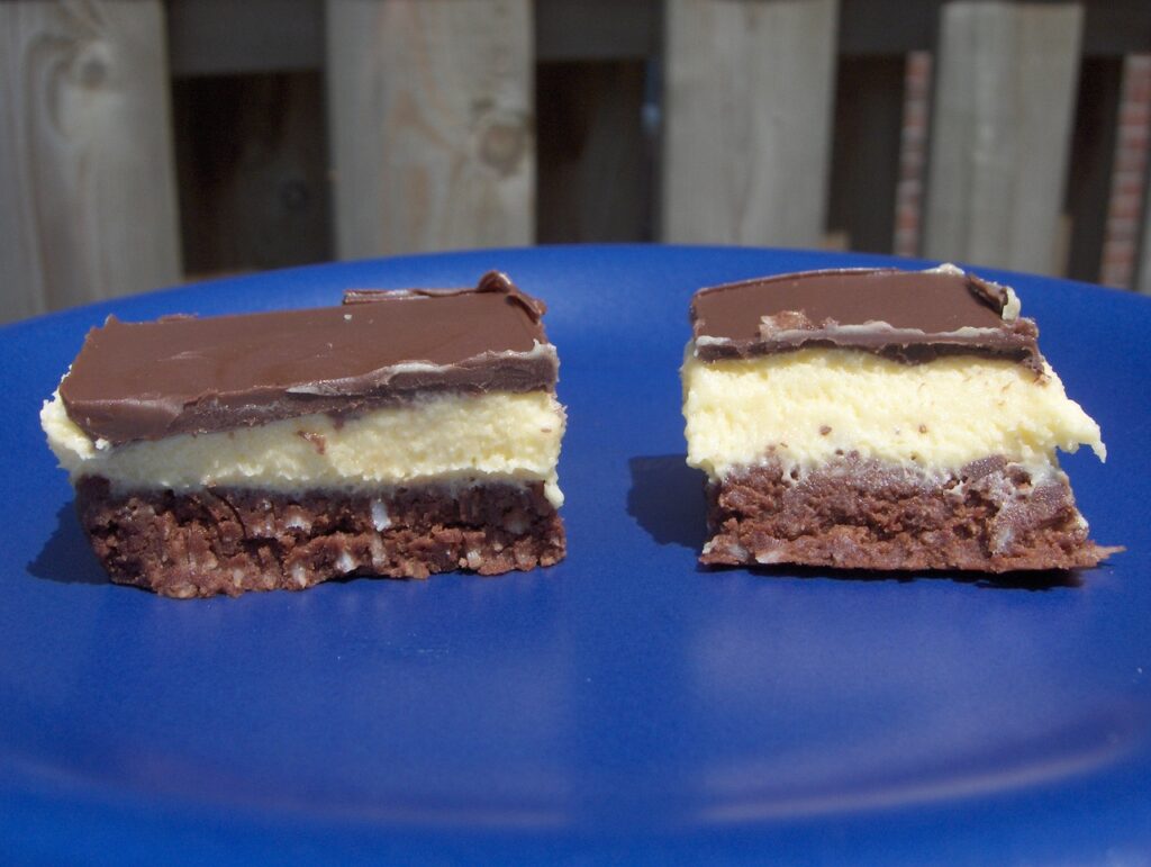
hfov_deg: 47.8
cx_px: 576
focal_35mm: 39
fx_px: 1299
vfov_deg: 36.9
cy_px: 434
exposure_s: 1/971
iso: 100
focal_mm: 8
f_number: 4.8
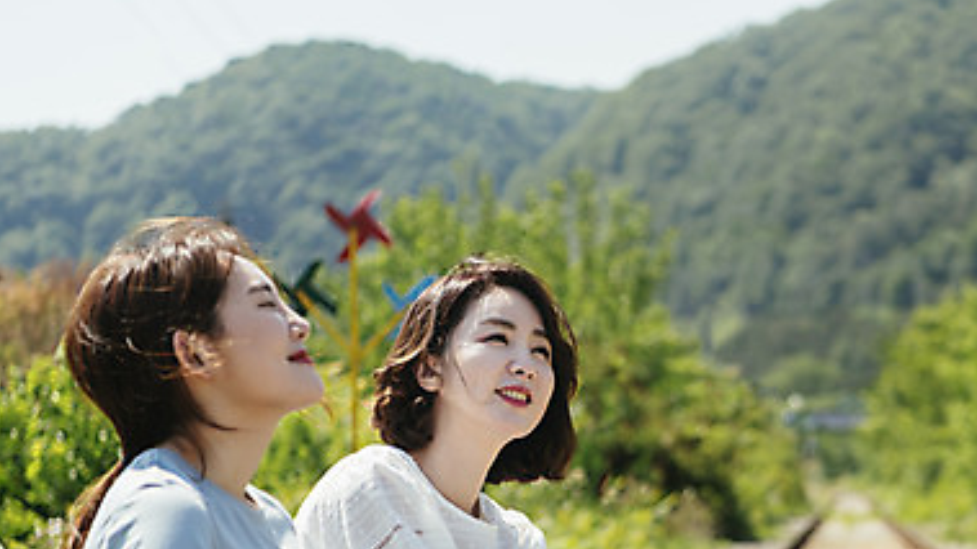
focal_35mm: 116
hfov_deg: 18.4
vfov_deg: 10.4
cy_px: 510
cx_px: 700
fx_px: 3004
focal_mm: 70
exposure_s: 1/1000
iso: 100
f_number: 3.2
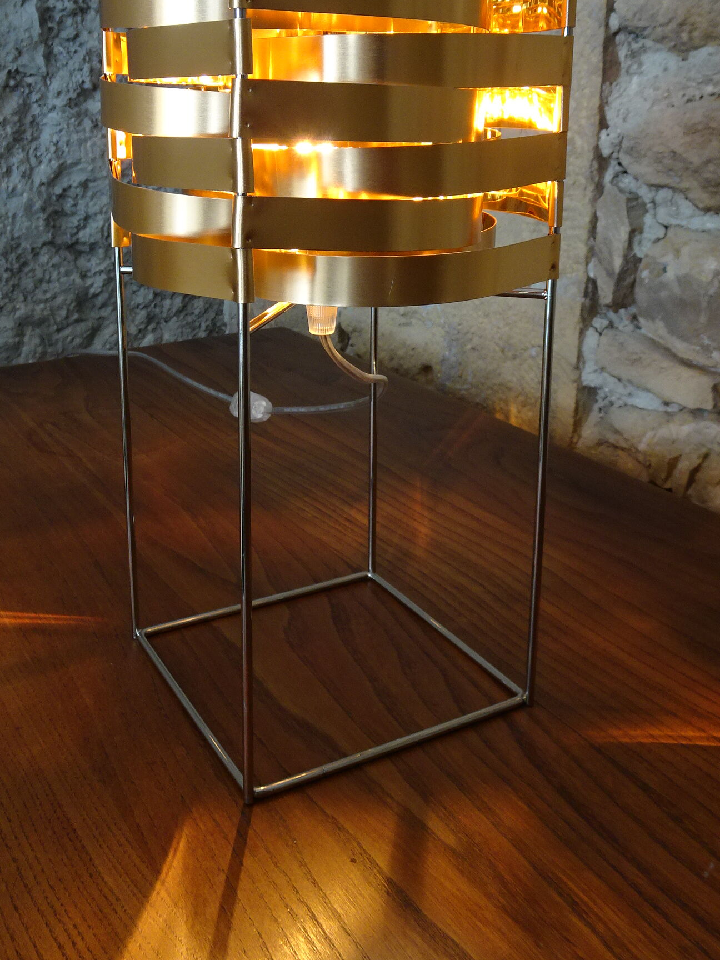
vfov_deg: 50.6
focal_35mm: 36
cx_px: 327
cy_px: 336
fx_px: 998
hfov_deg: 39.6
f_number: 3.5
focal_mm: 4.1
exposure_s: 1/30
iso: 100
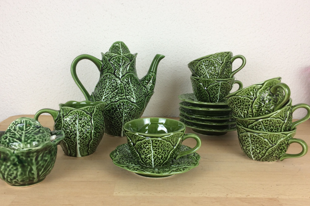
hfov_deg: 57.2
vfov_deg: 39.9
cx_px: 147
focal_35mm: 33
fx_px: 284
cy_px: 117
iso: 32
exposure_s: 1/50
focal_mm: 4.15
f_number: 2.2
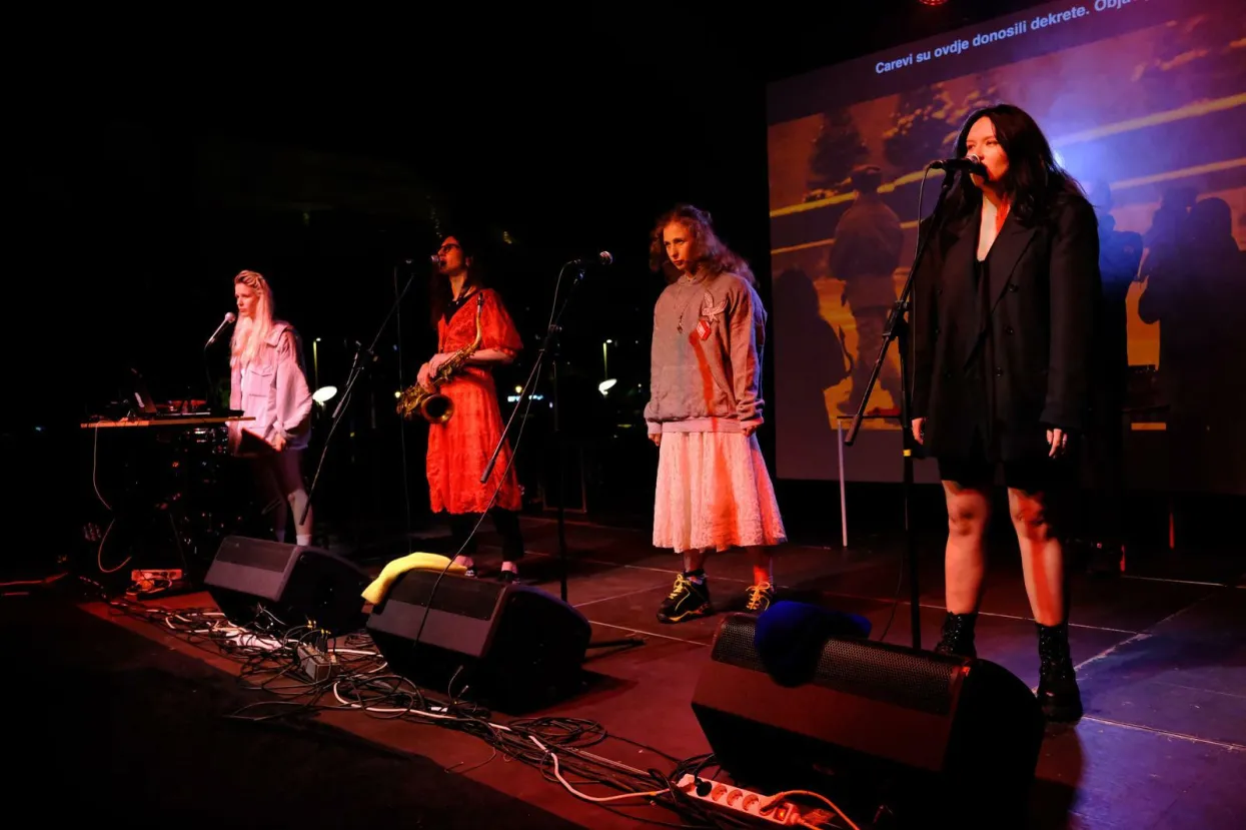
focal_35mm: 28
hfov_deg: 65.5
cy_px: 415
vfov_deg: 46.4
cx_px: 623
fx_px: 969
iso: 6400
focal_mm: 18.7
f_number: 2.8
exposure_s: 1/200
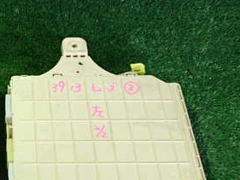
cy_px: 119
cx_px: -14
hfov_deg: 28.0
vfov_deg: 22.9
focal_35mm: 64
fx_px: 444
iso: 400
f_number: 2.3
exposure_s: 1/30
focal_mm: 5.4
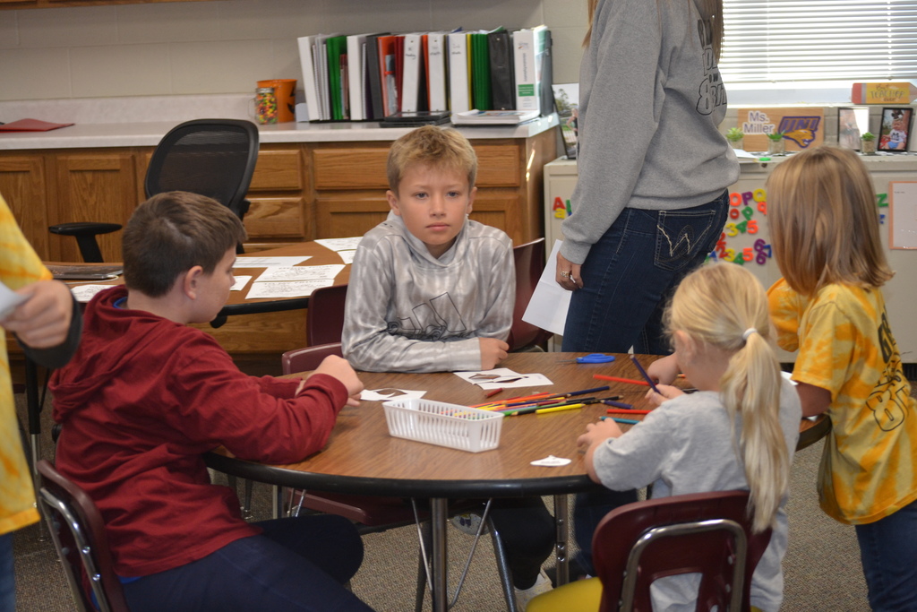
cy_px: 306
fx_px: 2102
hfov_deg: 24.6
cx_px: 458
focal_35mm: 82
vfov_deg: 16.6
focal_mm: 55
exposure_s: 1/60
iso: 640
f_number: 4
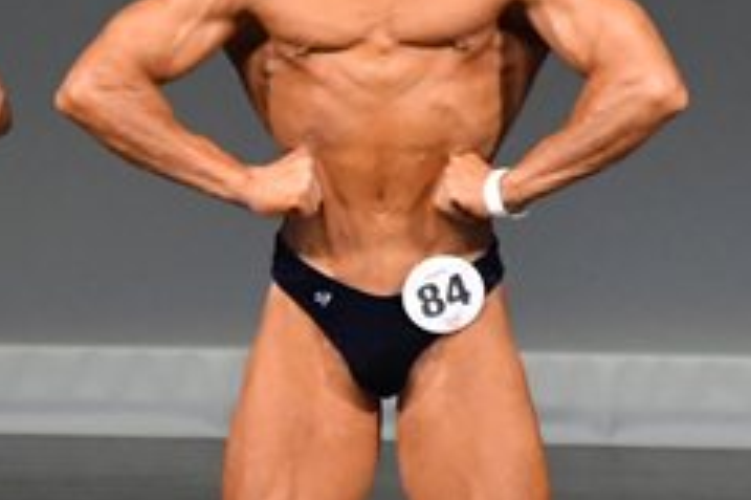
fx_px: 25328
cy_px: 343
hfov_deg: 1.7
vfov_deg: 1.1
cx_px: 385
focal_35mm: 1215
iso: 5000
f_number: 5.6
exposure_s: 1/400
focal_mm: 250
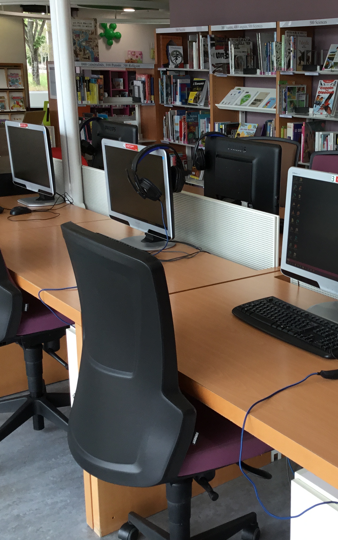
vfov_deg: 42.6
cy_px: 253
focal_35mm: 47
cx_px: 283
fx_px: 693
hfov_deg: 26.8
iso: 40
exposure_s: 1/100
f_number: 2.4
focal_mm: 3.3
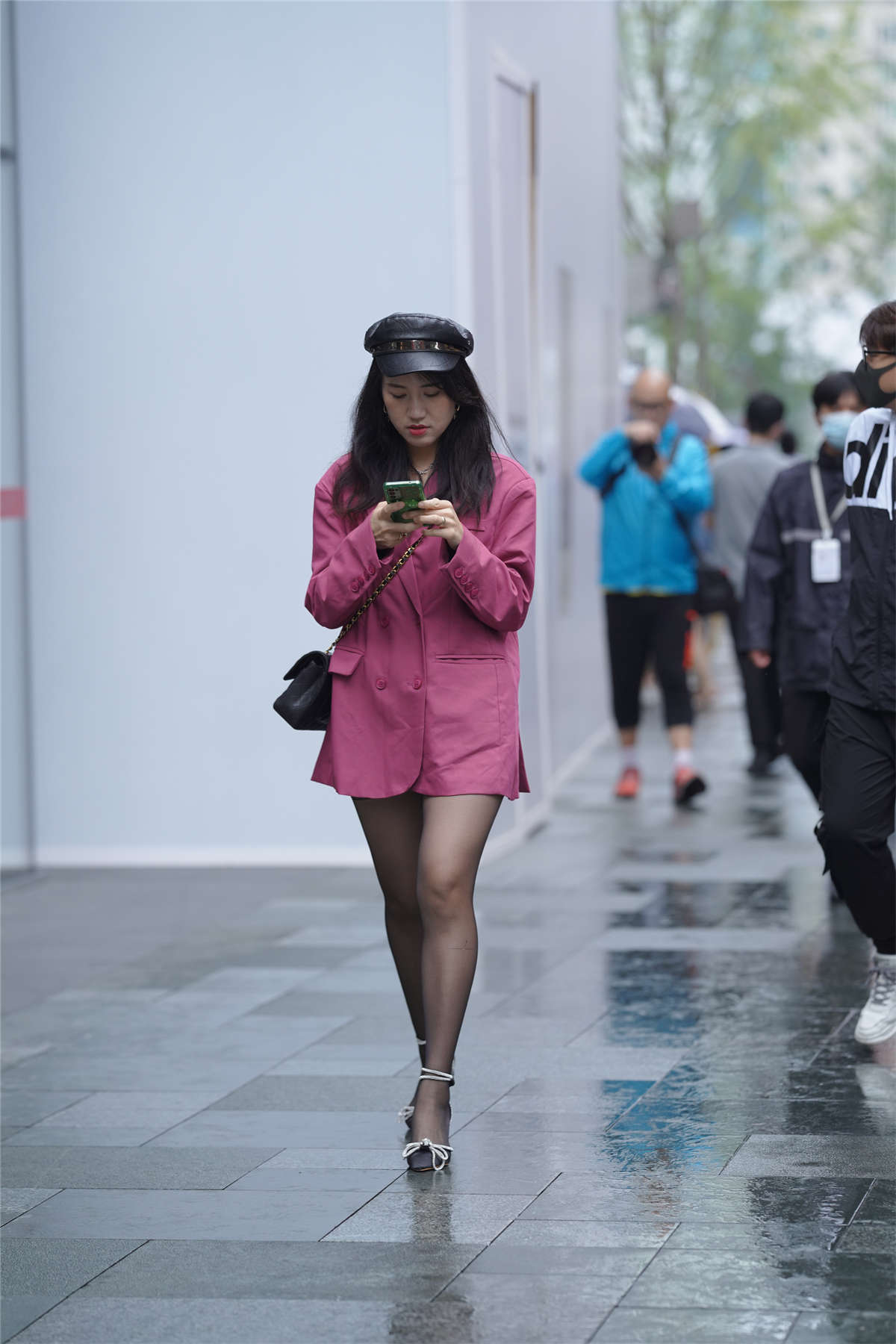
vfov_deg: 15.2
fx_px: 5040
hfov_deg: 10.2
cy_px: 672
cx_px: 448
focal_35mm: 135
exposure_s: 1/800
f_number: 2.8
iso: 640
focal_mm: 135
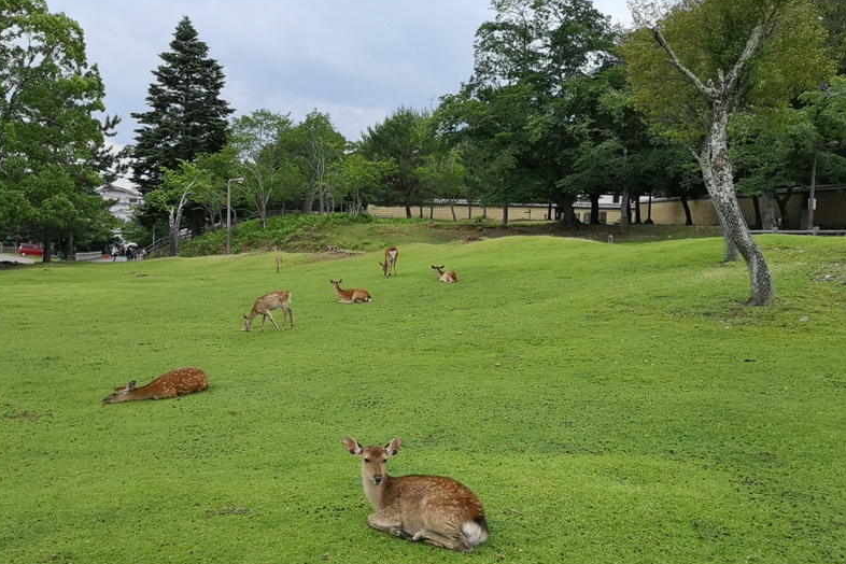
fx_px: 846
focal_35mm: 36
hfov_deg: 53.1
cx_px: 419
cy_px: 292
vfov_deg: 36.9
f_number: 1.8
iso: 50
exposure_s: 1/850
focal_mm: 3.95
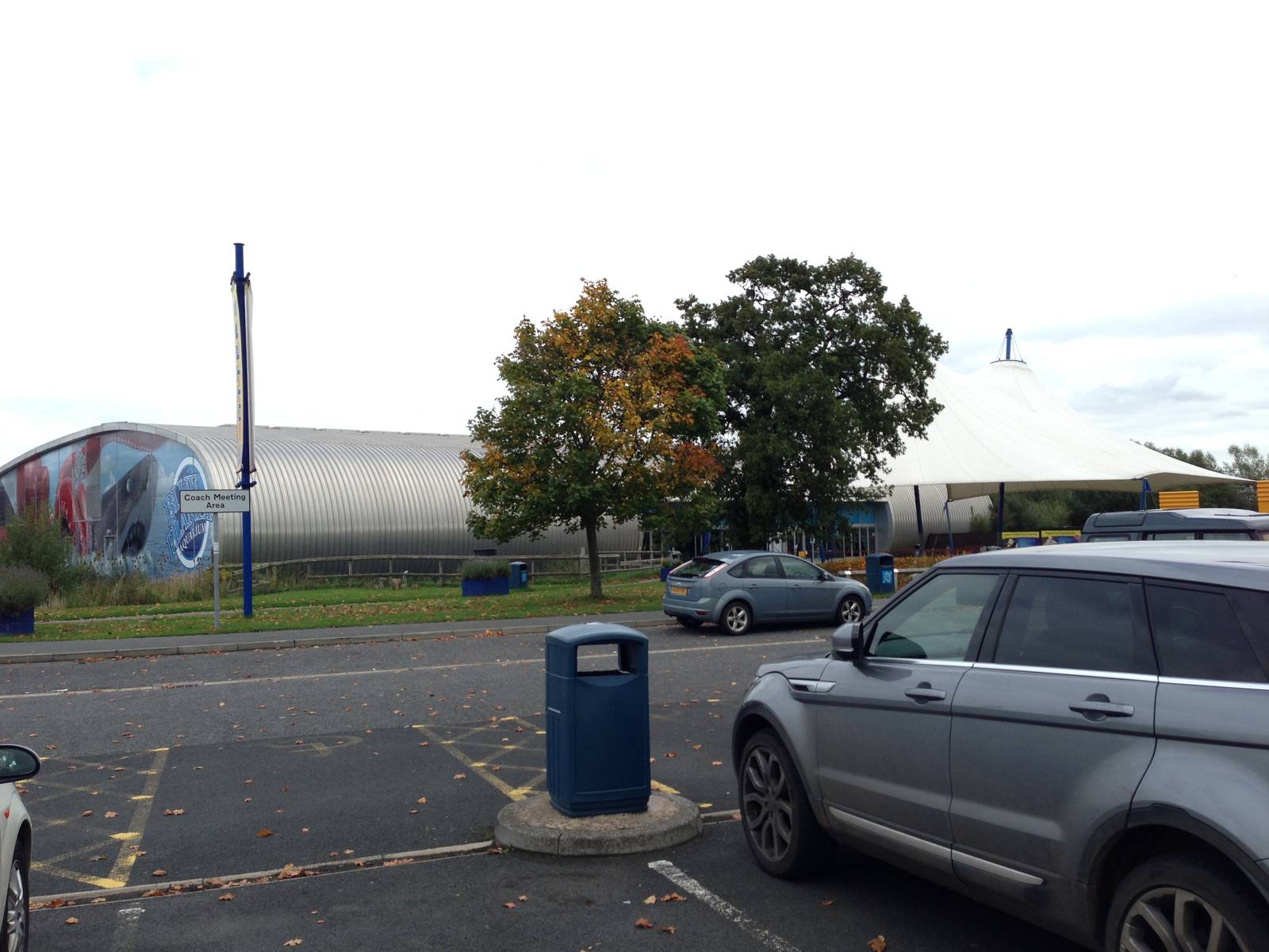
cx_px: 634
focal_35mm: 33
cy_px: 476
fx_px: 1210
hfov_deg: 55.4
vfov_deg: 42.9
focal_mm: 4.12
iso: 50
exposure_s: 1/526
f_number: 2.4
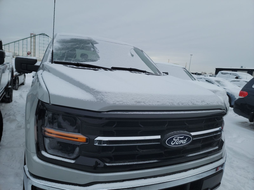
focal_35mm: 24
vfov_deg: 56.8
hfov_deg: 71.6
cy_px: 95
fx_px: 176
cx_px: 127
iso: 50
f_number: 1.8
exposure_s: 1/187
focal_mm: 6.7
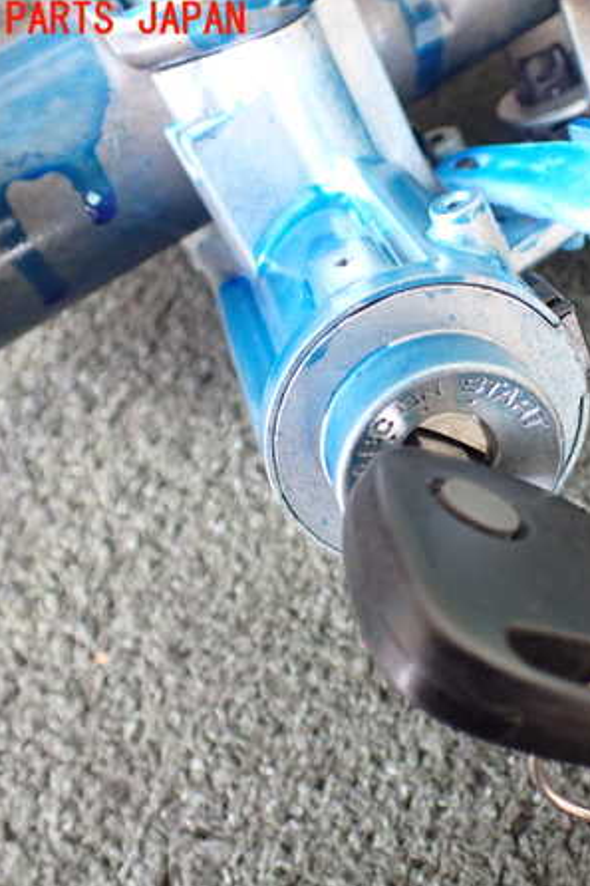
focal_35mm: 42
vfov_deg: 46.4
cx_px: 481
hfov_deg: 31.0
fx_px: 1033
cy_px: 443
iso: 800
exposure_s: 1/80
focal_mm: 5.4
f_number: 2.3
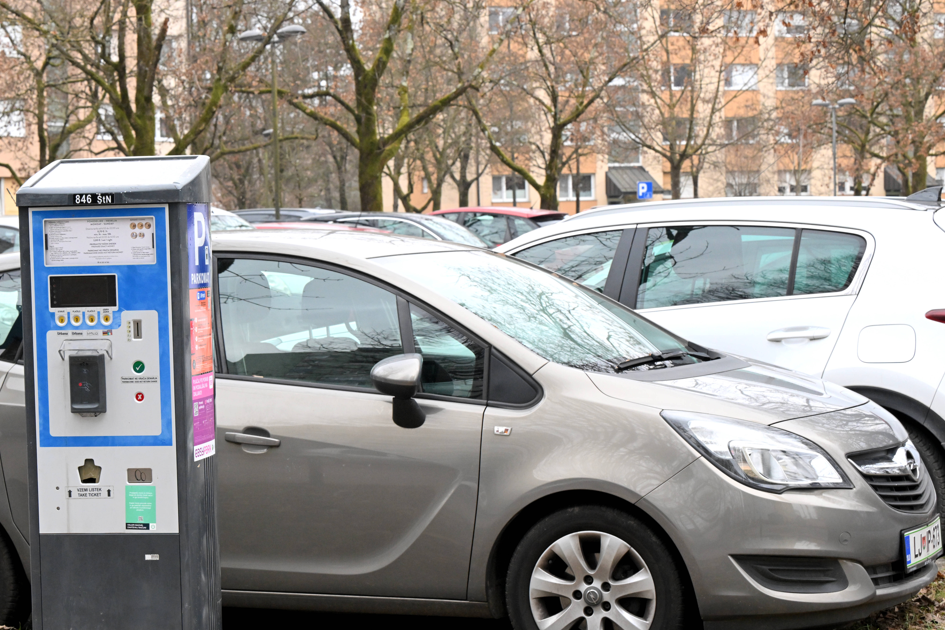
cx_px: 363
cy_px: 346
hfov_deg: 23.1
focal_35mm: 88
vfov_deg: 15.5
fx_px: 2310
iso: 1600
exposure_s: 1/200
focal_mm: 70
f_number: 11
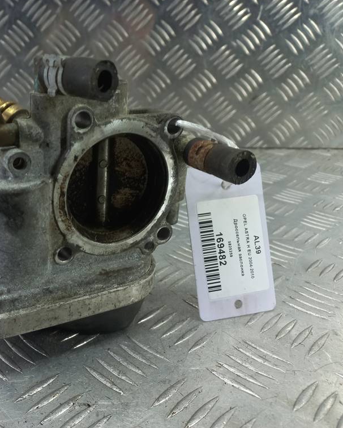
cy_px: 213
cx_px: 68
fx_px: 419
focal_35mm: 33
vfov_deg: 54.2
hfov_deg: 42.5
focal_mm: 4.6
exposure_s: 1/50
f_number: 1.8
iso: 64
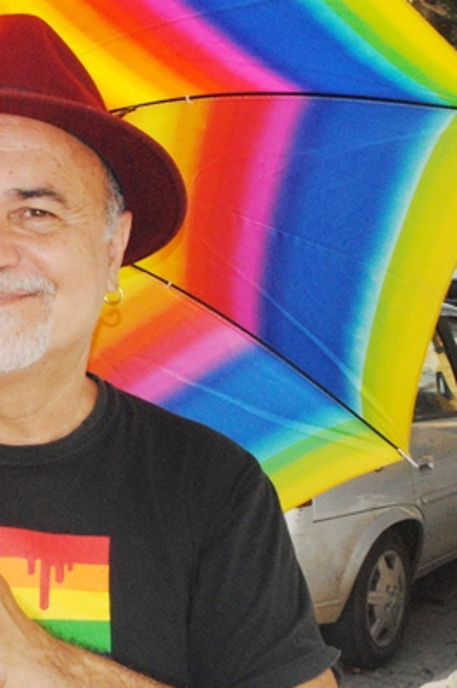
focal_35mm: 73
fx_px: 1392
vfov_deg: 27.7
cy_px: 345
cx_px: -31
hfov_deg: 18.0
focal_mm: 32
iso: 1600
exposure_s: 1/200
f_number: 20
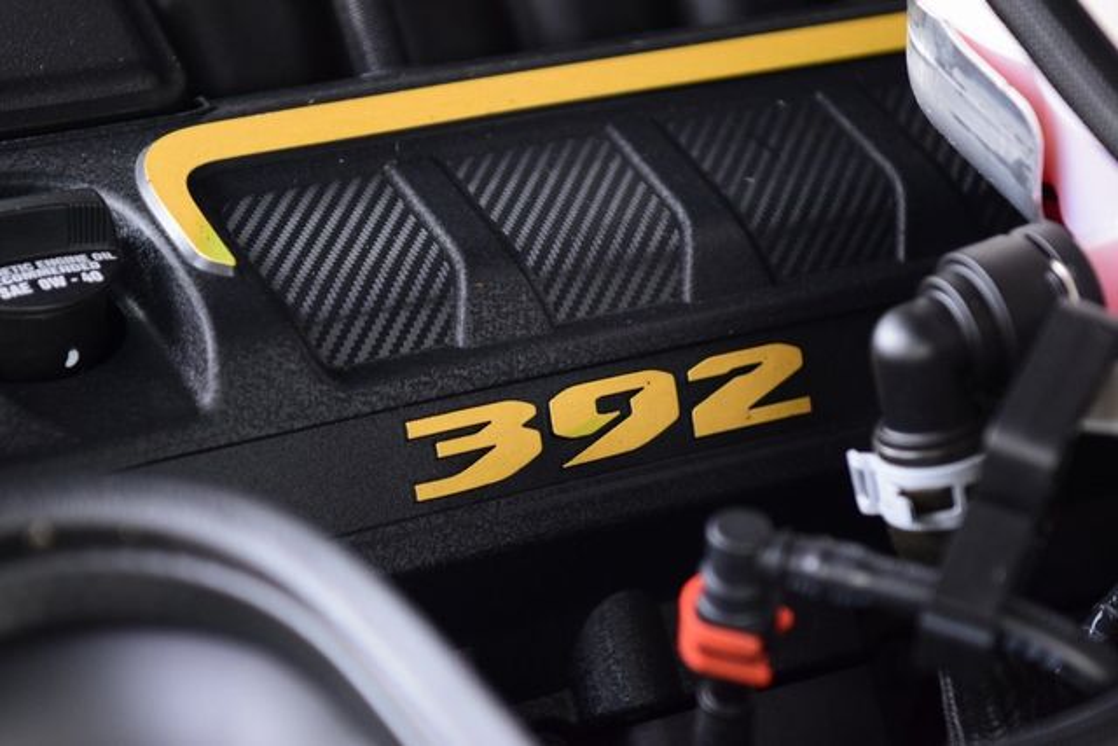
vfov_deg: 13.0
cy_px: 373
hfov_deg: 19.5
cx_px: 559
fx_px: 3261
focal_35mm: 105
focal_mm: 70
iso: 1600
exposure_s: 1/15
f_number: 2.8
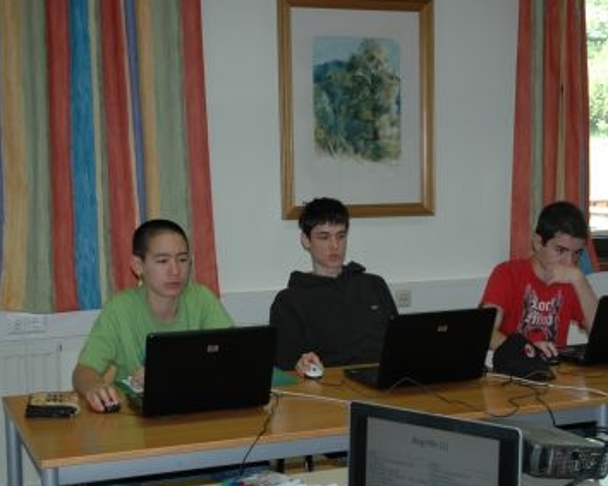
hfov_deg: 28.0
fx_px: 1218
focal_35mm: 68
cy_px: 288
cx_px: 357
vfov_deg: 22.5
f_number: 4.2
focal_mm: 31
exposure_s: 1/60
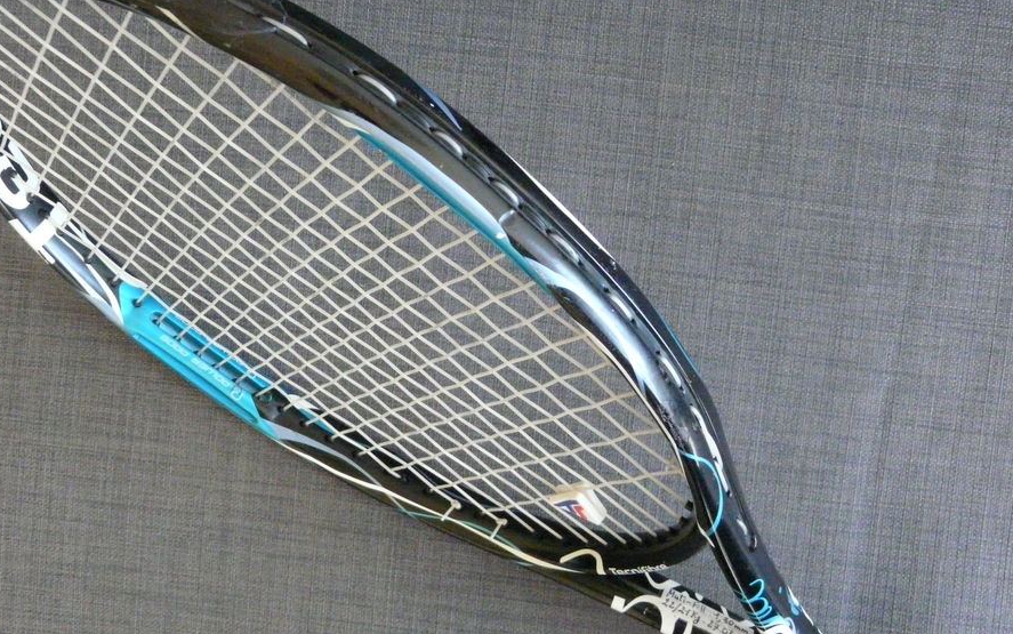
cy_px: 315
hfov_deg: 46.2
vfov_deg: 29.9
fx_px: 1187
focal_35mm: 43
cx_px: 468
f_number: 2.8
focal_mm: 5.9
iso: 800
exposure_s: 1/125
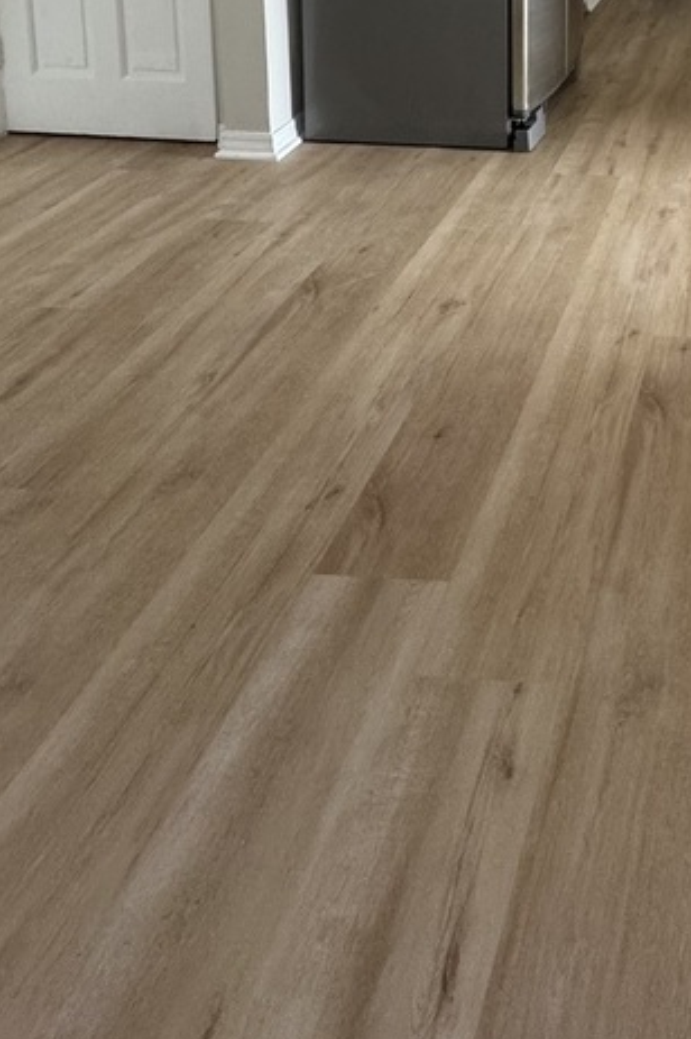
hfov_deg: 33.8
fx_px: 980
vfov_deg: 42.6
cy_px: -126
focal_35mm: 34
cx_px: 758
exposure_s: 1/120
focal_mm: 2.22
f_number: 2.2
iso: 250
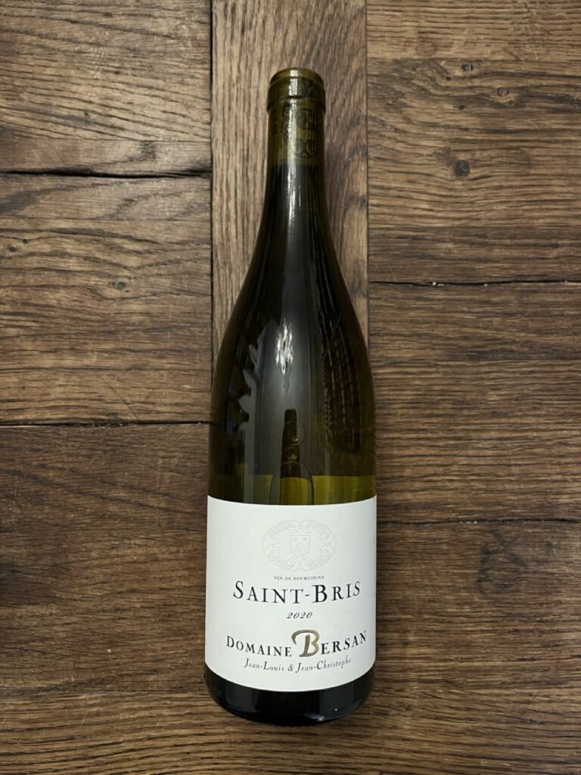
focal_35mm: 26
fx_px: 582
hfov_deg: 53.1
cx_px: 290
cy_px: 388
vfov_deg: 67.3
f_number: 1.6
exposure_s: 1/50
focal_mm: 5.1
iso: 320
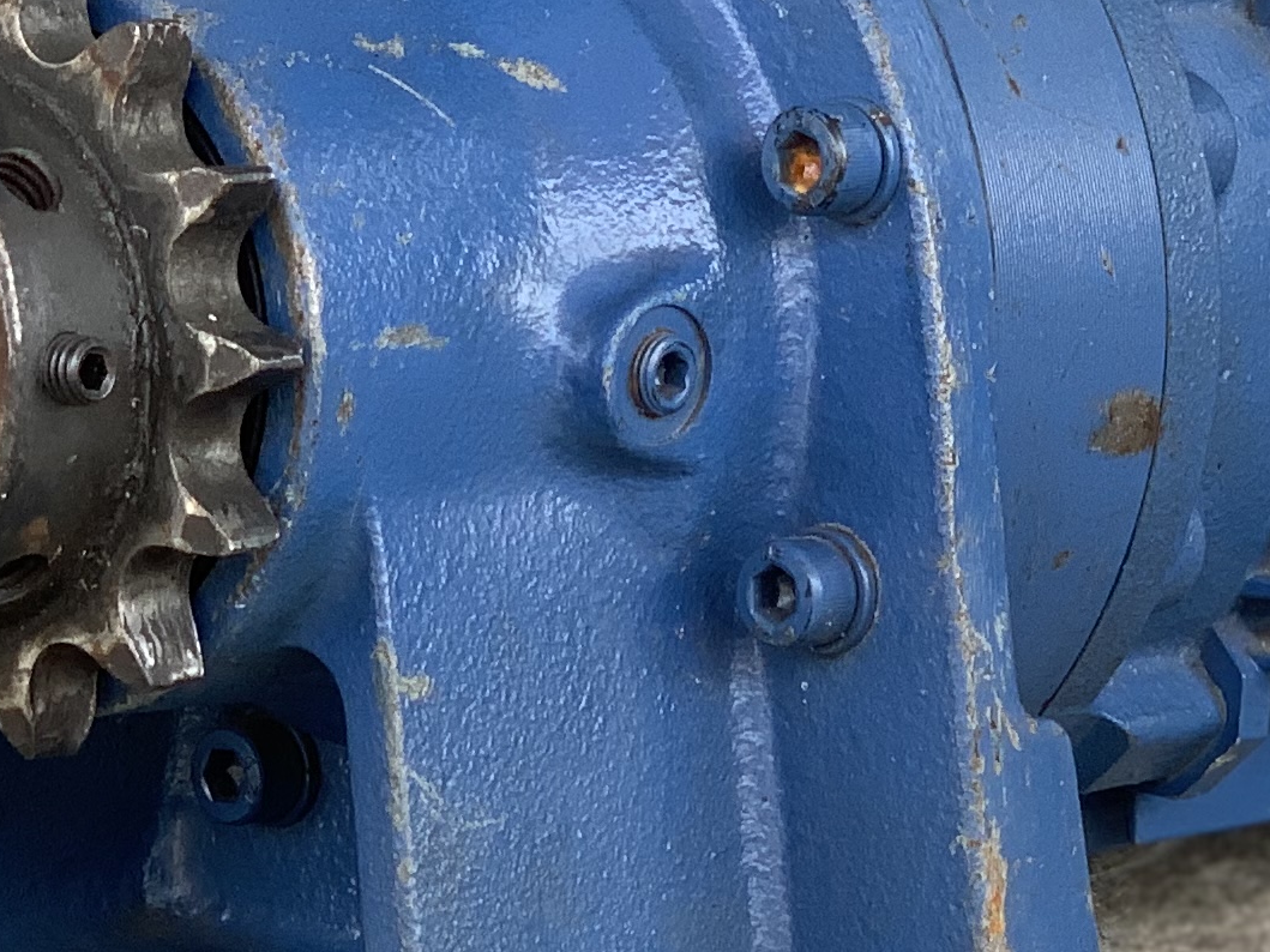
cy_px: 542
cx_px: 1021
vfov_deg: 7.5
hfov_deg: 10.0
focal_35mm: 198
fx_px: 7263
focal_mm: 6
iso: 32
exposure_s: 1/122
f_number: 2.4
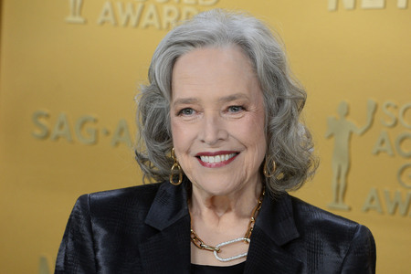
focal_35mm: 135
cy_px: 137
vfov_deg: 10.2
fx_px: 1541
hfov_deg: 15.2
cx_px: 206
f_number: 5.6
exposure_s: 1/250
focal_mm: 135
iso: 2500
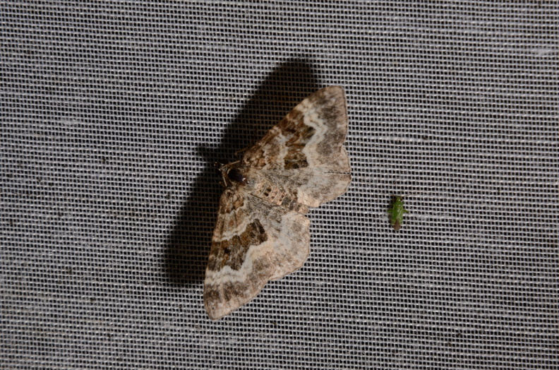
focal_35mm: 128
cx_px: 280
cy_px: 185
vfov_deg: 10.7
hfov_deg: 16.1
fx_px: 1975
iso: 100
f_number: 25
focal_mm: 85
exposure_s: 1/60
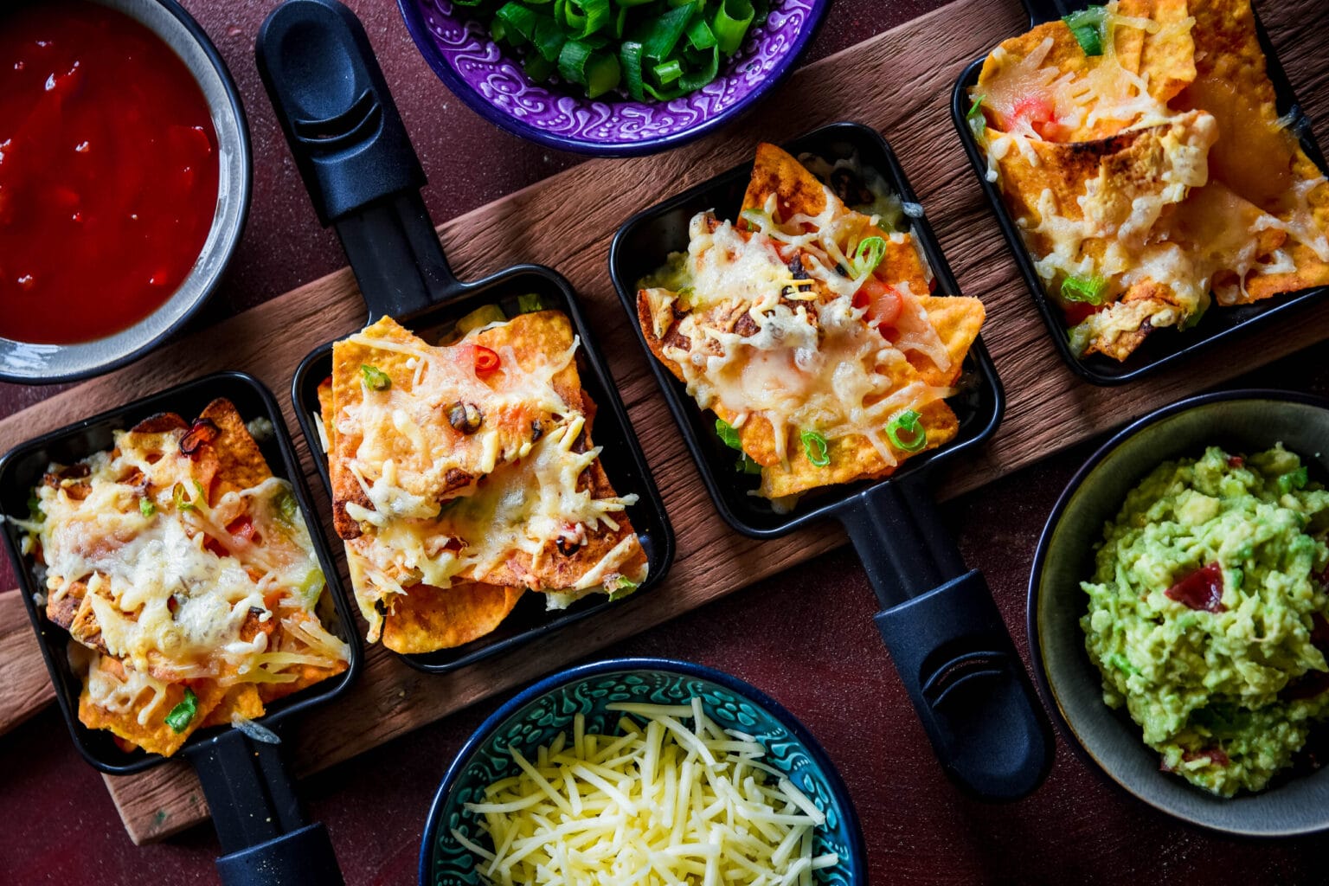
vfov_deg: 18.2
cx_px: 664
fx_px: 2769
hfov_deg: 27.0
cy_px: 443
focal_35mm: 75
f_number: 4
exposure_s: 1/10
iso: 400
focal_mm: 50
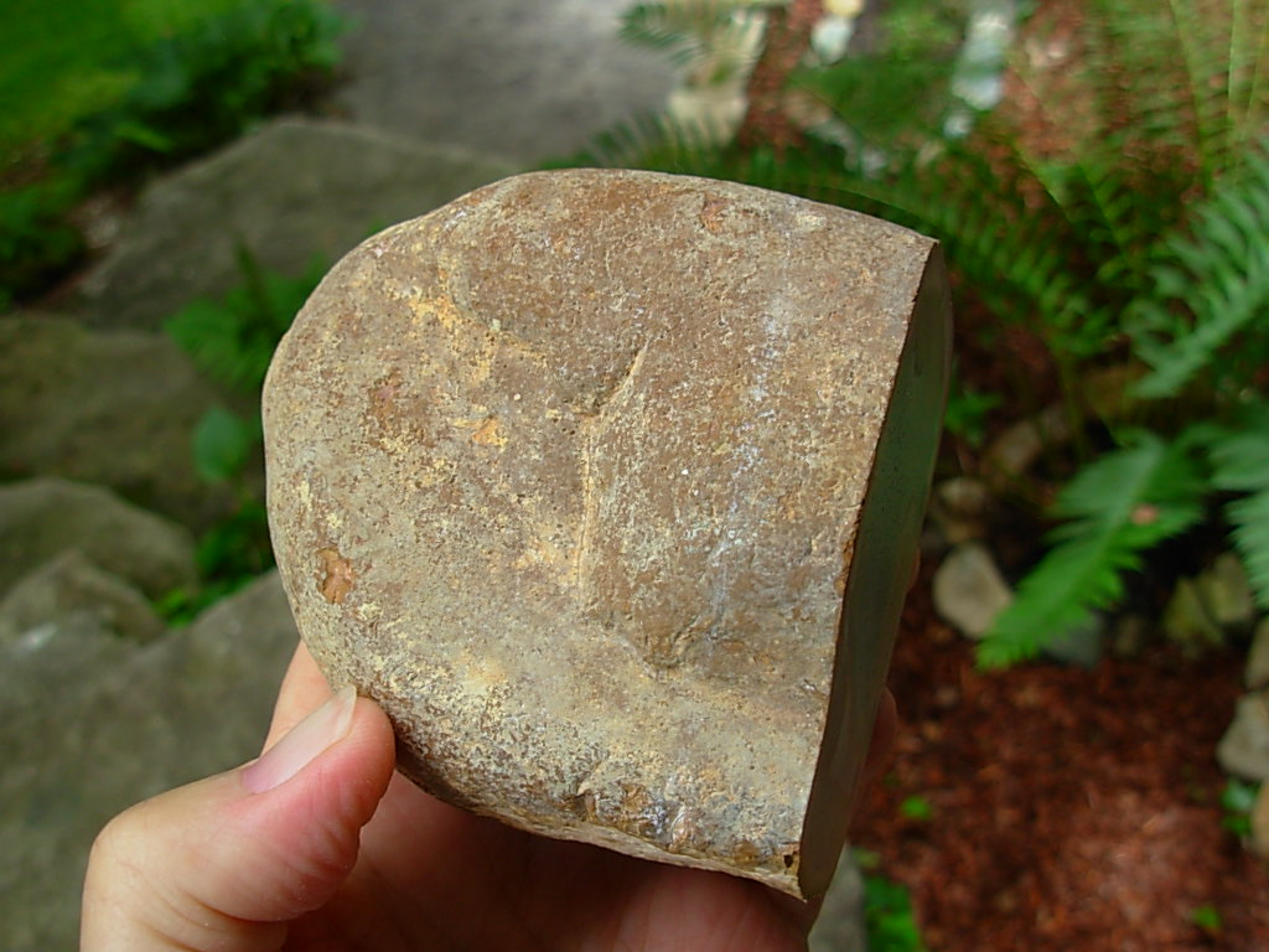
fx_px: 1393
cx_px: 634
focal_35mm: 38
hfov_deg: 49.0
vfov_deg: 37.7
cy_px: 476
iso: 50
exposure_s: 1/203
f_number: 2.9
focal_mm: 6.3
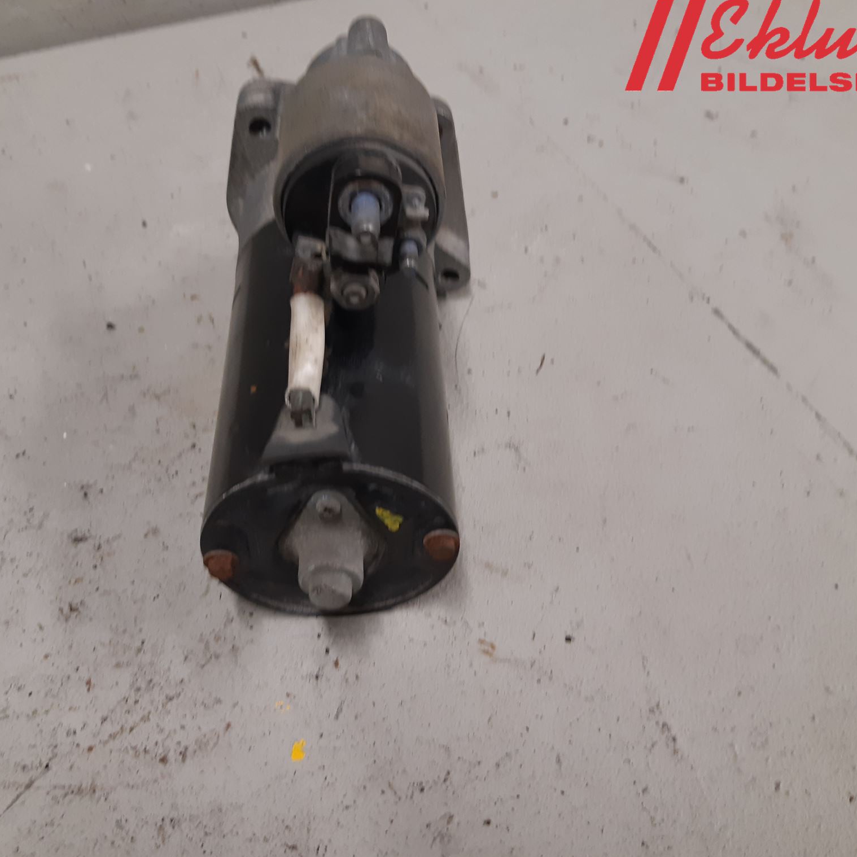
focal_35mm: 31
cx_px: 393
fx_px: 868
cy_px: 429
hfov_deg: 52.5
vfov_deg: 52.5
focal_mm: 3.93
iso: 100
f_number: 1.7
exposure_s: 1/50
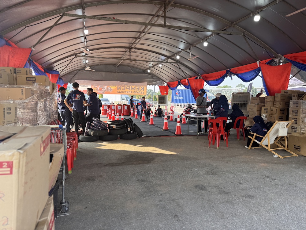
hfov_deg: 71.6
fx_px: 212
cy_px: 115
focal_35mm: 24
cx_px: 153
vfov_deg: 56.8
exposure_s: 1/404
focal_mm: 6.76
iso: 80
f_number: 1.78
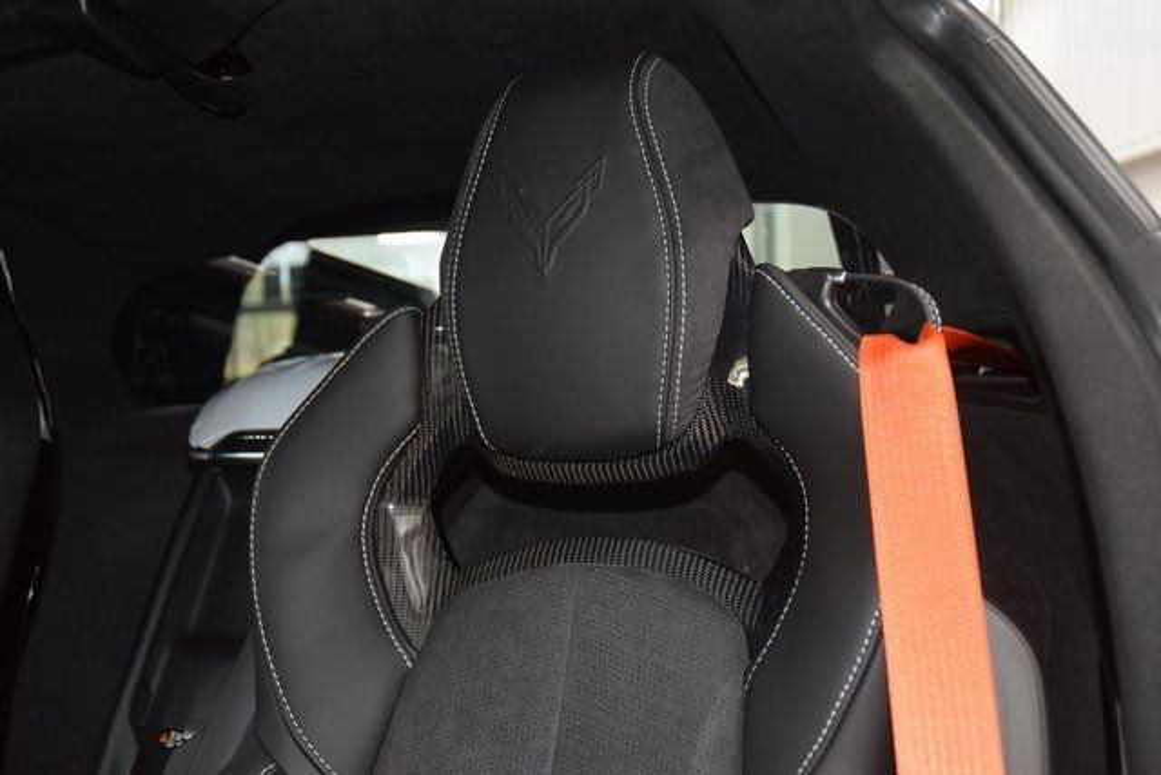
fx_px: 1161
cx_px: 580
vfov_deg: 36.9
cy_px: 388
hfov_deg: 53.1
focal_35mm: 36
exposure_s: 1/60
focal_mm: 24
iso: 1600
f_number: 3.8
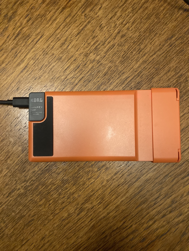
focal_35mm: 28
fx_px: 204
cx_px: 94
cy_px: 126
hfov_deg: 49.7
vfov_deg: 63.4
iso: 500
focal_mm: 3.99
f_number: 1.8
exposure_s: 1/30
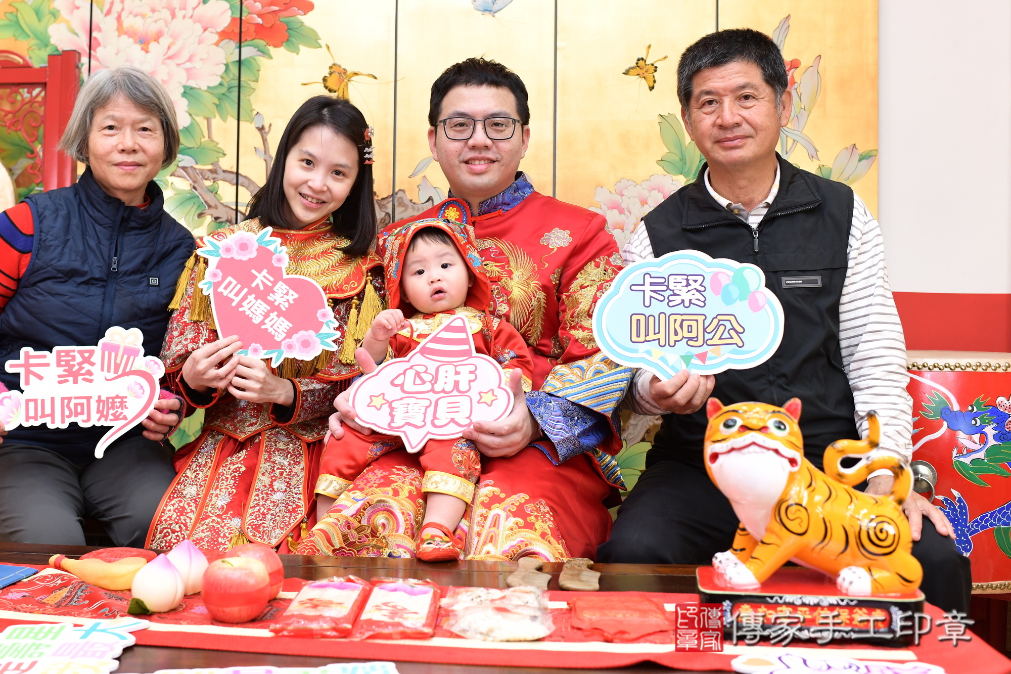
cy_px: 290
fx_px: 1179
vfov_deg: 31.8
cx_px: 427
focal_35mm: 42
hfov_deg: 46.2
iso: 1000
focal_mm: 35
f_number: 4.5
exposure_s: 1/200
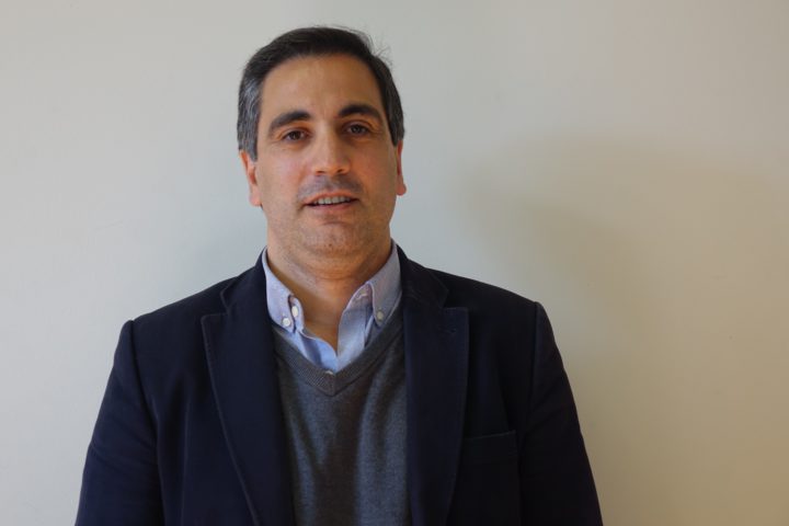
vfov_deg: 16.3
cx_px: 394
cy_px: 263
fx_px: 1841
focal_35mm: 84
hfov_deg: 24.2
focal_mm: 30.79
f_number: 2.8
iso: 200
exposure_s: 1/100
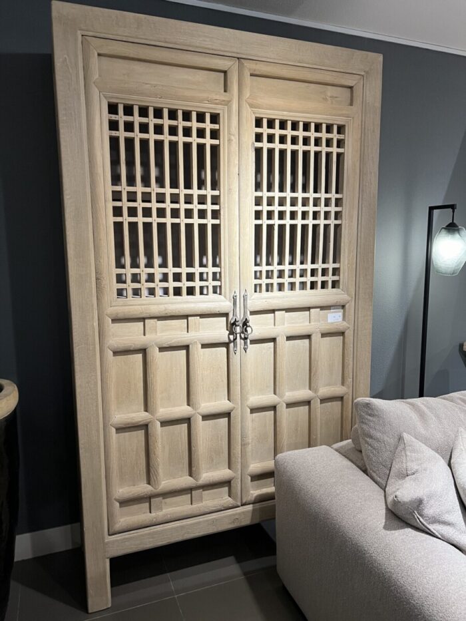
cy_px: 310
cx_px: 233
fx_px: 467
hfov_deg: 53.1
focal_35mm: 26
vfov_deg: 67.3
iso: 160
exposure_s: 1/50
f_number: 1.5
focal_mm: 5.7
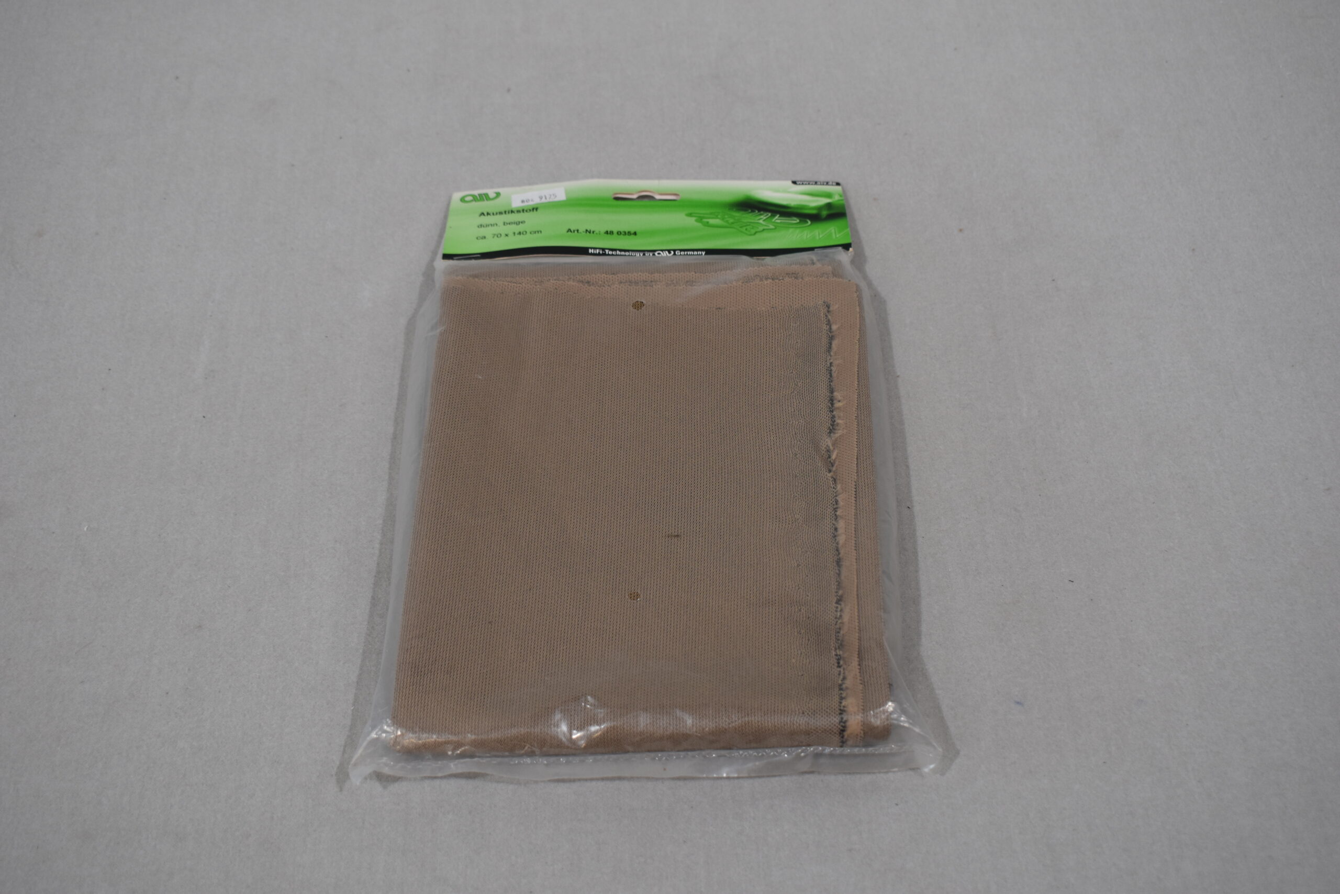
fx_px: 1619
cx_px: 670
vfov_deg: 30.9
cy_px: 447
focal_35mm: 44
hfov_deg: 45.0
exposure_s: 1/125
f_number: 5.6
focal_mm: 29
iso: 360
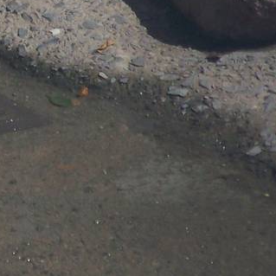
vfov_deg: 1.3
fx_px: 12566
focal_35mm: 1393
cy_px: -32
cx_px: -327
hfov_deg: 1.3
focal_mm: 52.2
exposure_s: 1/1000
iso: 64
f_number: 4
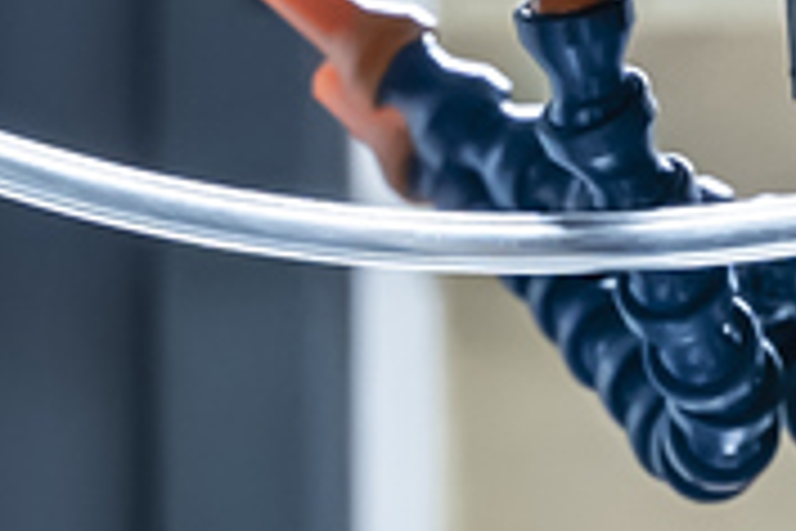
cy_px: 1188
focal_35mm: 411
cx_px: 1709
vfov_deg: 3.3
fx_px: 9087
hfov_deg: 4.9
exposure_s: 1/250
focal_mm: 58
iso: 3200
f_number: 4
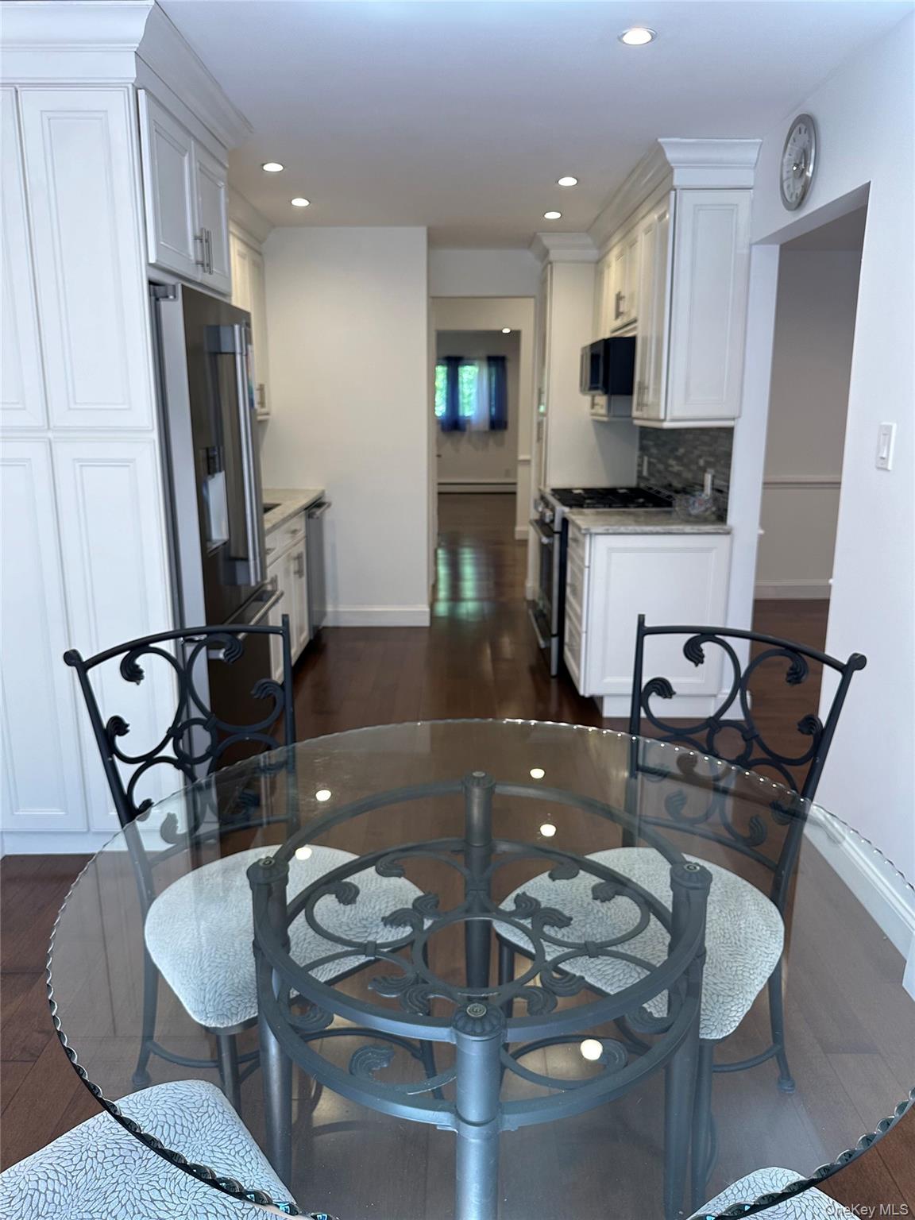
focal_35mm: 24
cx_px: 458
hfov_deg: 56.8
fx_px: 846
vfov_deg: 71.6
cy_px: 610
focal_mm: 6.86
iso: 160
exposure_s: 1/120
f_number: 1.78
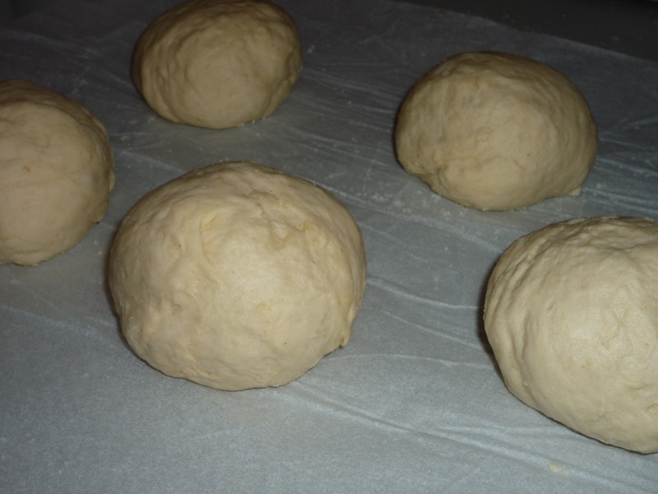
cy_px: 247
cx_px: 329
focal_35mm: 47
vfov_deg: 30.9
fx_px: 893
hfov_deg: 40.4
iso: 100
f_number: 4.7
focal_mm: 8.2
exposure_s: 1/40
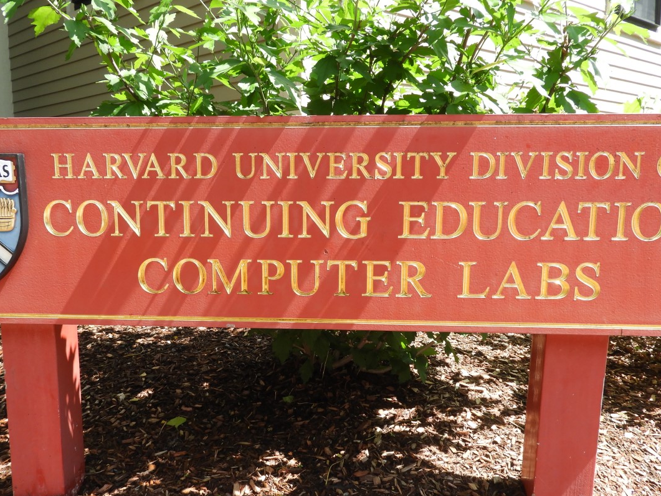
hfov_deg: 48.9
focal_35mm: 38
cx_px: 297
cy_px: 297
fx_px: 726
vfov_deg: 37.6
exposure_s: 1/250
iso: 100
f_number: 3.5
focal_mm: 5
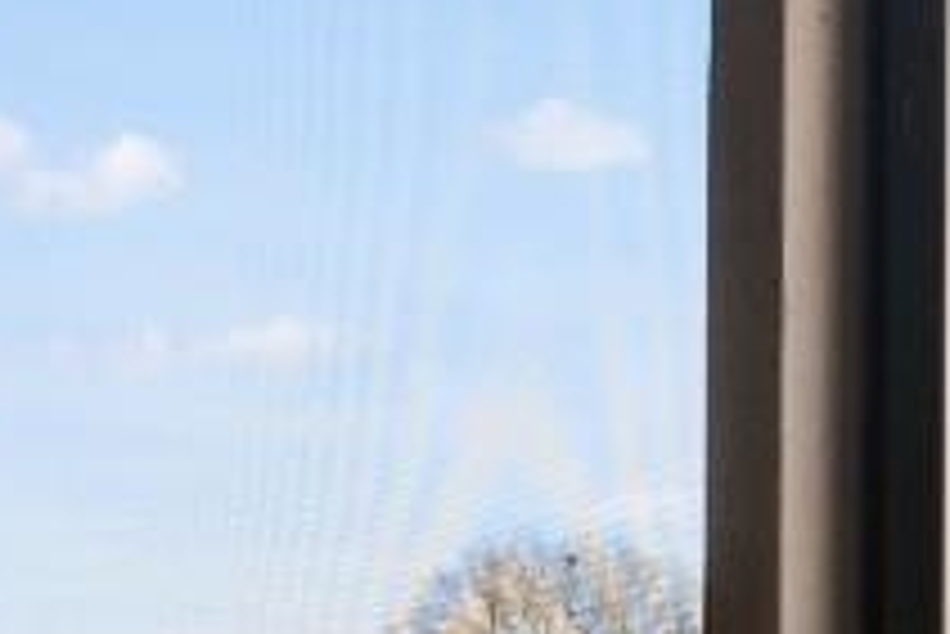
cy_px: 800
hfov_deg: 17.6
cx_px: 203
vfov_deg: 11.6
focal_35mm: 115
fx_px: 3037
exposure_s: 1/160
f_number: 6.3
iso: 100
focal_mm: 10
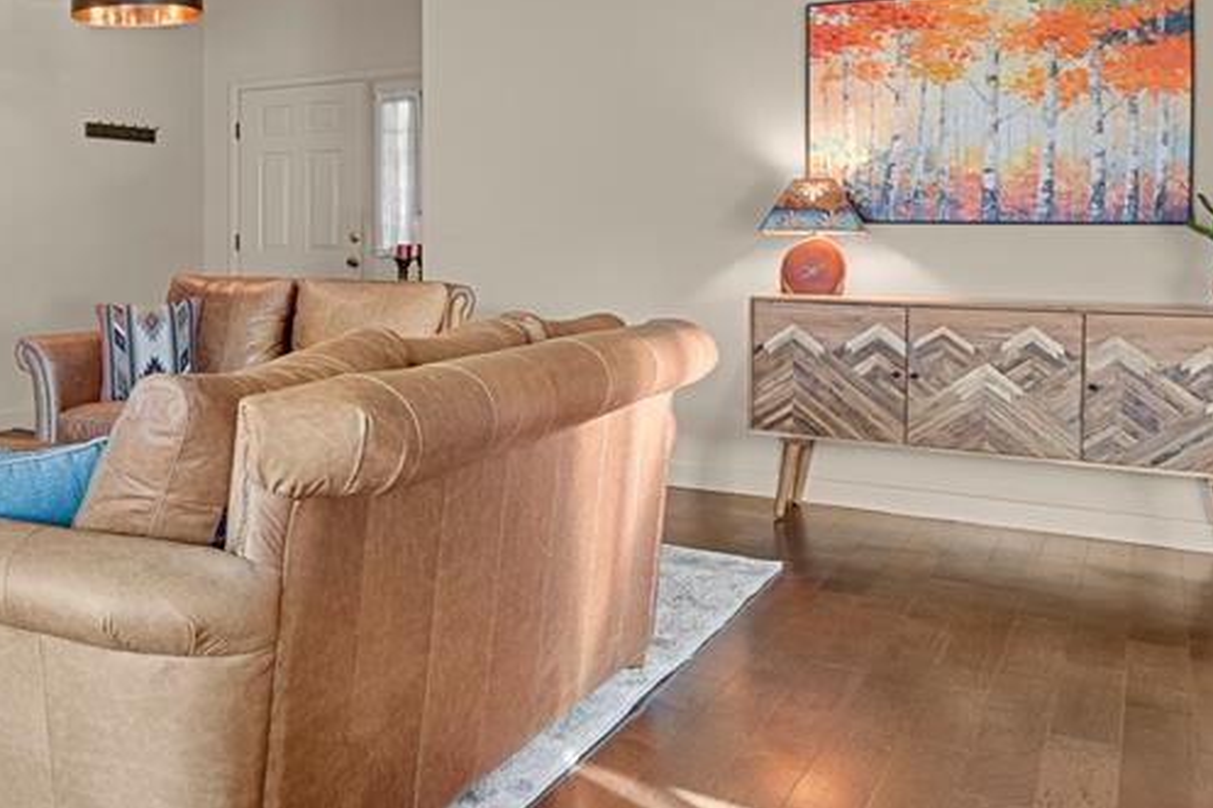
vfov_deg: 37.2
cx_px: 12
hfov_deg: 46.1
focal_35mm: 35
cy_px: 237
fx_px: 1179
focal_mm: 17
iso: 250
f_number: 8
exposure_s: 3
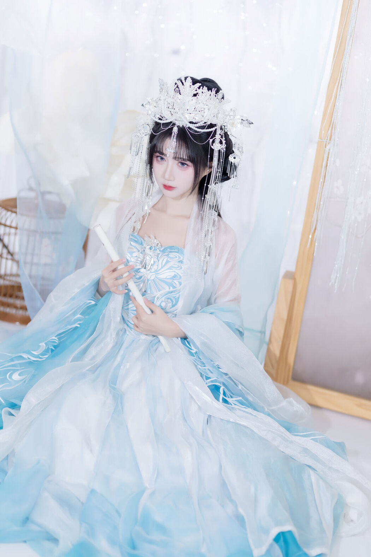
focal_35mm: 85
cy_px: 278
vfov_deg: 23.9
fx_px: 1314
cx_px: 186
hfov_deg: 16.1
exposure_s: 1/250
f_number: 1.4
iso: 100
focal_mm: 85
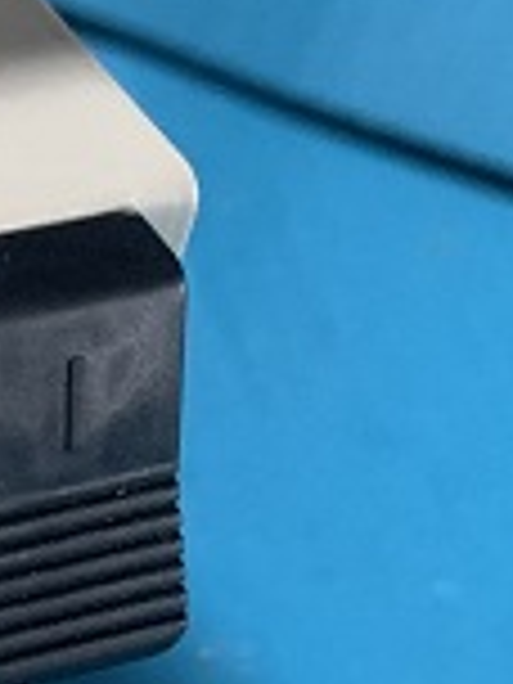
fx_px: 2727
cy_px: 416
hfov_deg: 9.8
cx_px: -574
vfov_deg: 14.3
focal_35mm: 138
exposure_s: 1/44
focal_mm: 4.25
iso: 400
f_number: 1.8
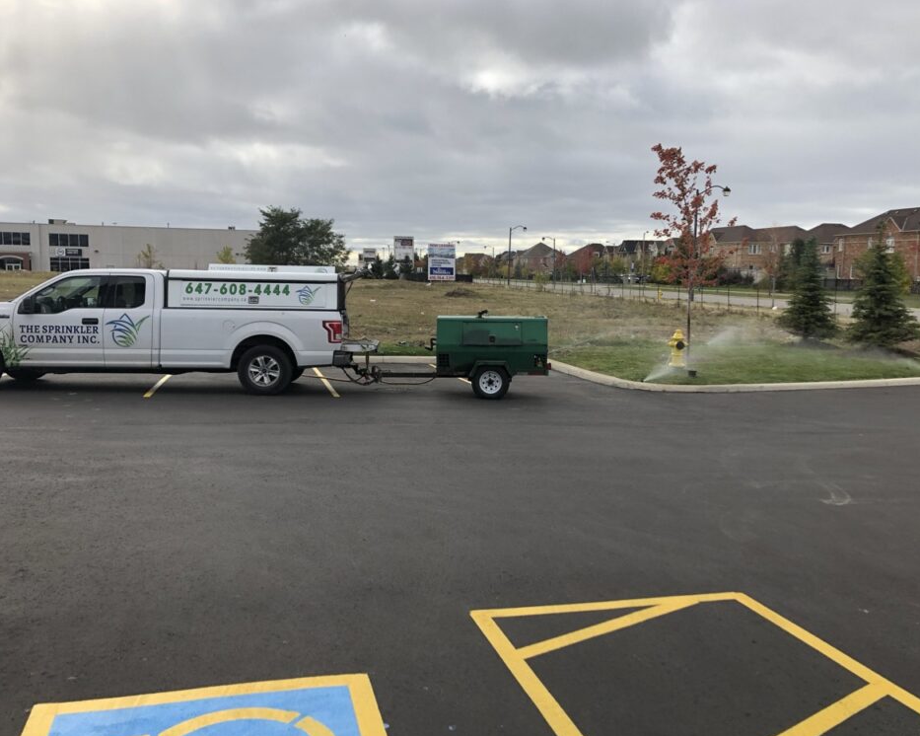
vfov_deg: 48.5
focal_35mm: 30
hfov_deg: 58.7
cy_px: 362
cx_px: 488
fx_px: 817
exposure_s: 1/1499
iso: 20
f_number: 1.8
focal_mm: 4
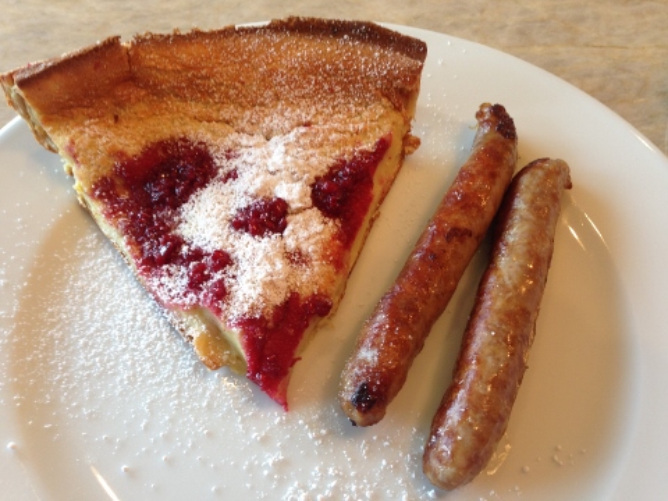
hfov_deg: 55.4
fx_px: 637
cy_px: 250
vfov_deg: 42.9
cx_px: 334
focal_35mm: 33
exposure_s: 1/30
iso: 50
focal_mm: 4.12
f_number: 2.4
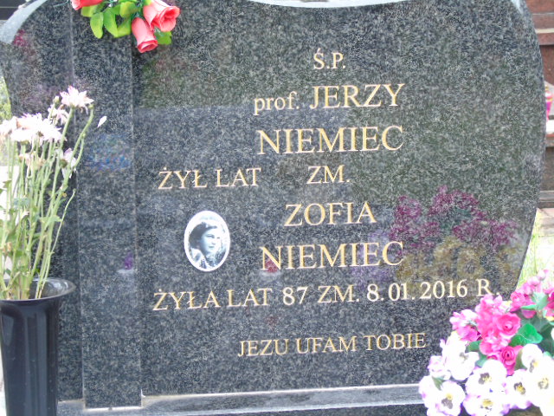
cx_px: 277
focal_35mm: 108
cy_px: 208
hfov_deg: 18.2
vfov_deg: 13.7
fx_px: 1728
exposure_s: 1/60
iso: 200
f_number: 4.4
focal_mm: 19
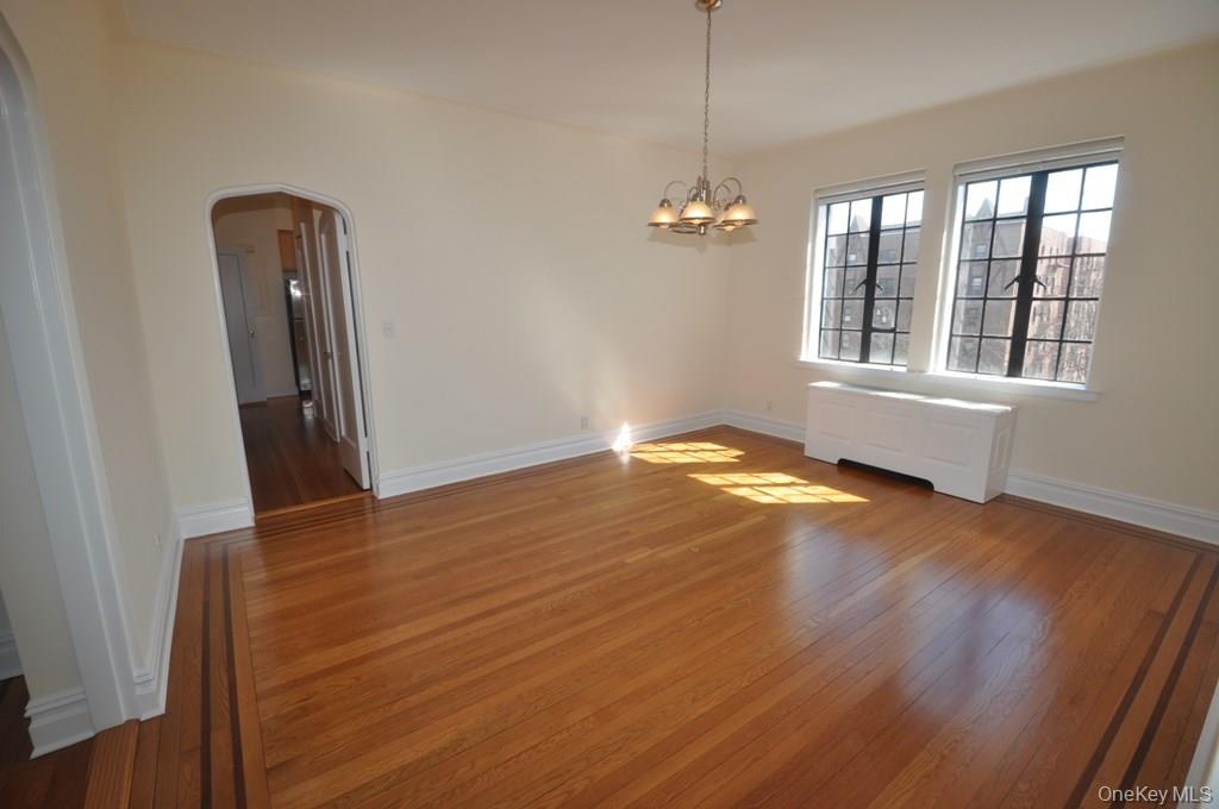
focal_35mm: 15
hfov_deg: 100.5
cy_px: 404
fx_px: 507
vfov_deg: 77.2
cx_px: 610
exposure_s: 1/160
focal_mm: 10
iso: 200
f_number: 5.6
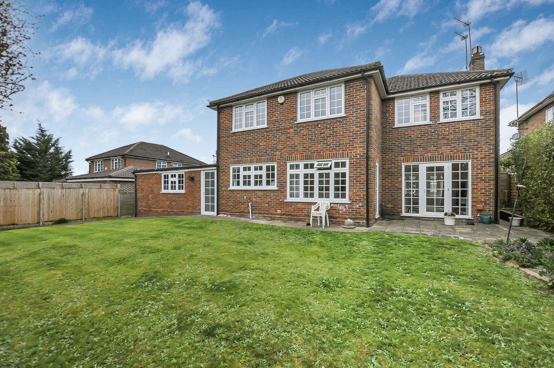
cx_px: 277
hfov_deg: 100.5
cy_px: 184
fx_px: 231
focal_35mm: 15
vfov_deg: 77.2
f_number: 5.6
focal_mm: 10
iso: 200
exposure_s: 1/320
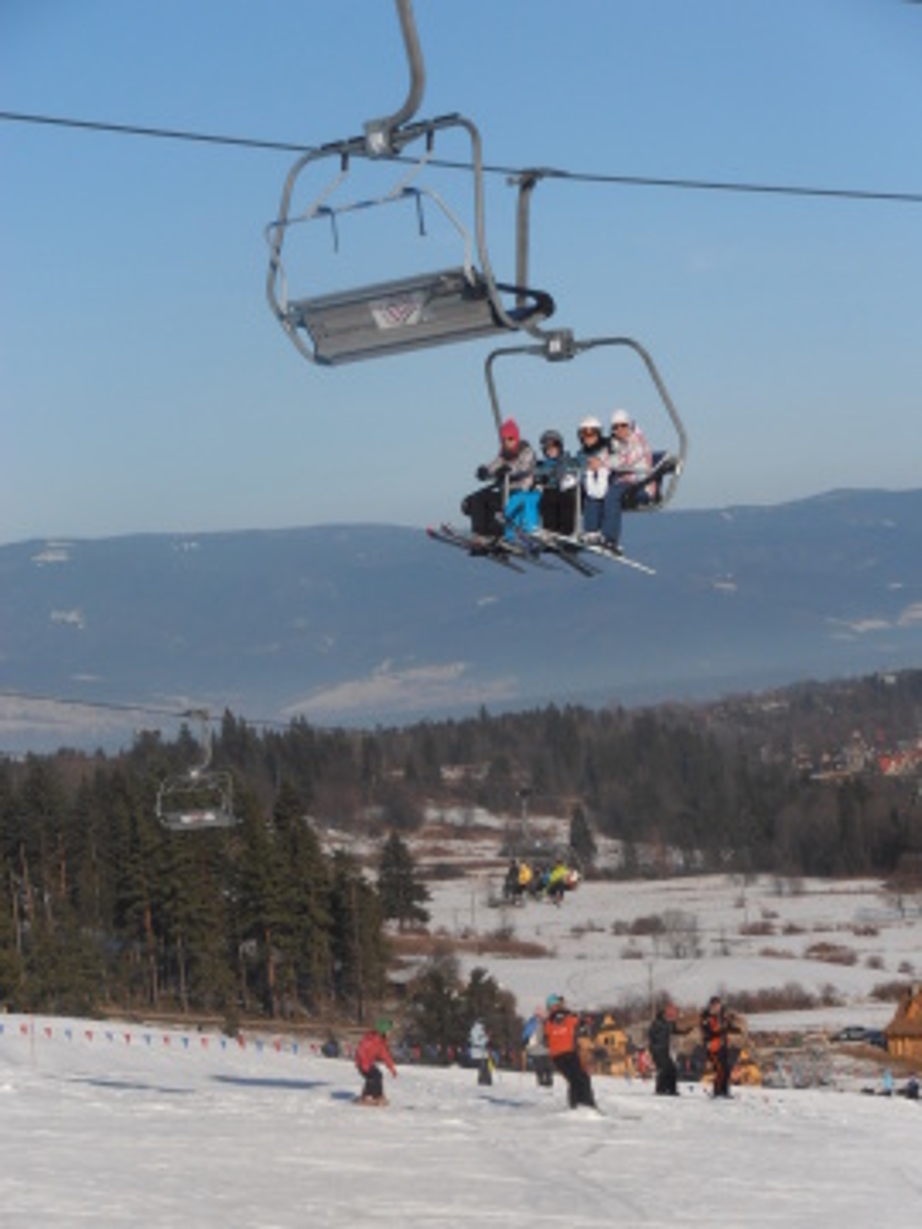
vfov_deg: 14.3
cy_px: 614
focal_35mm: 138
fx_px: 4901
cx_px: 461
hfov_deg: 10.7
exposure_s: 1/160
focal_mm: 24.39
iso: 80
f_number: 15
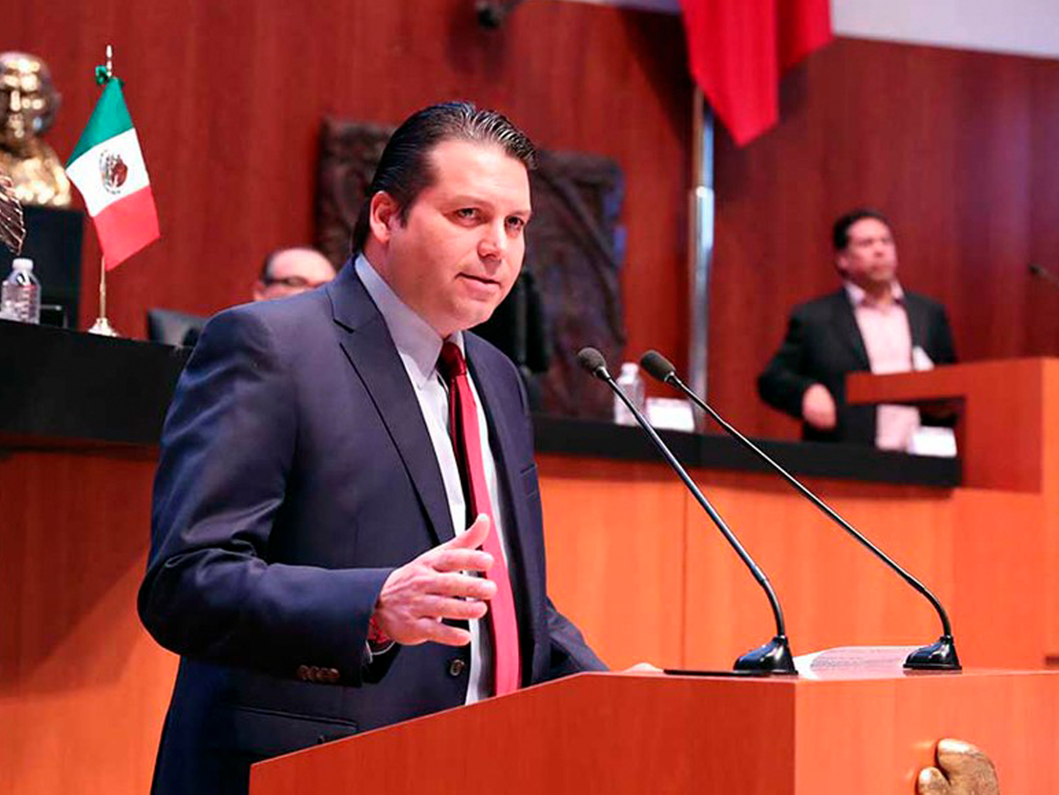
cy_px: 398
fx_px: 887
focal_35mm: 29
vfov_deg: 48.2
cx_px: 530
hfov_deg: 61.7
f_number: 2.2
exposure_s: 1/30
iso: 160
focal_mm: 4.15
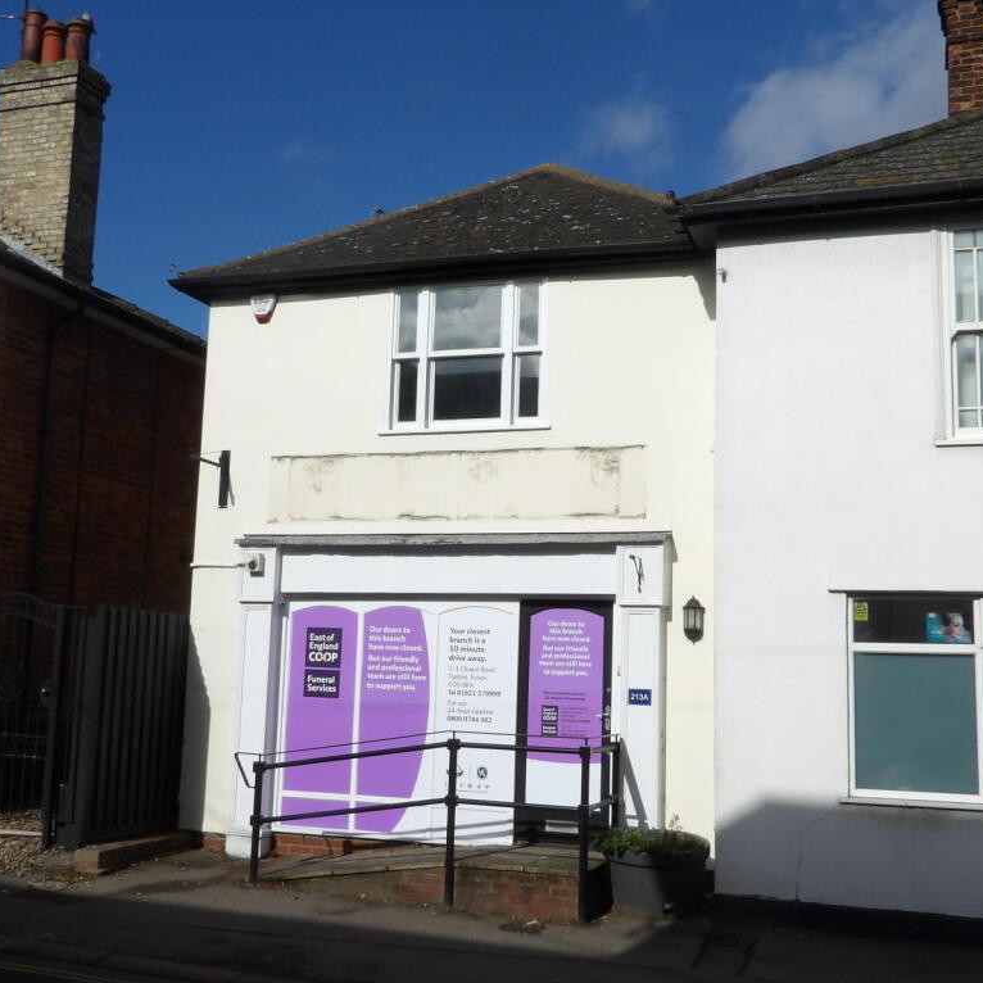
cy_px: 492
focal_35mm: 39
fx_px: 1253
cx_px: 447
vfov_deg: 42.8
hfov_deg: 42.8
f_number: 7.1
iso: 100
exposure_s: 1/620
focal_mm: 5.9
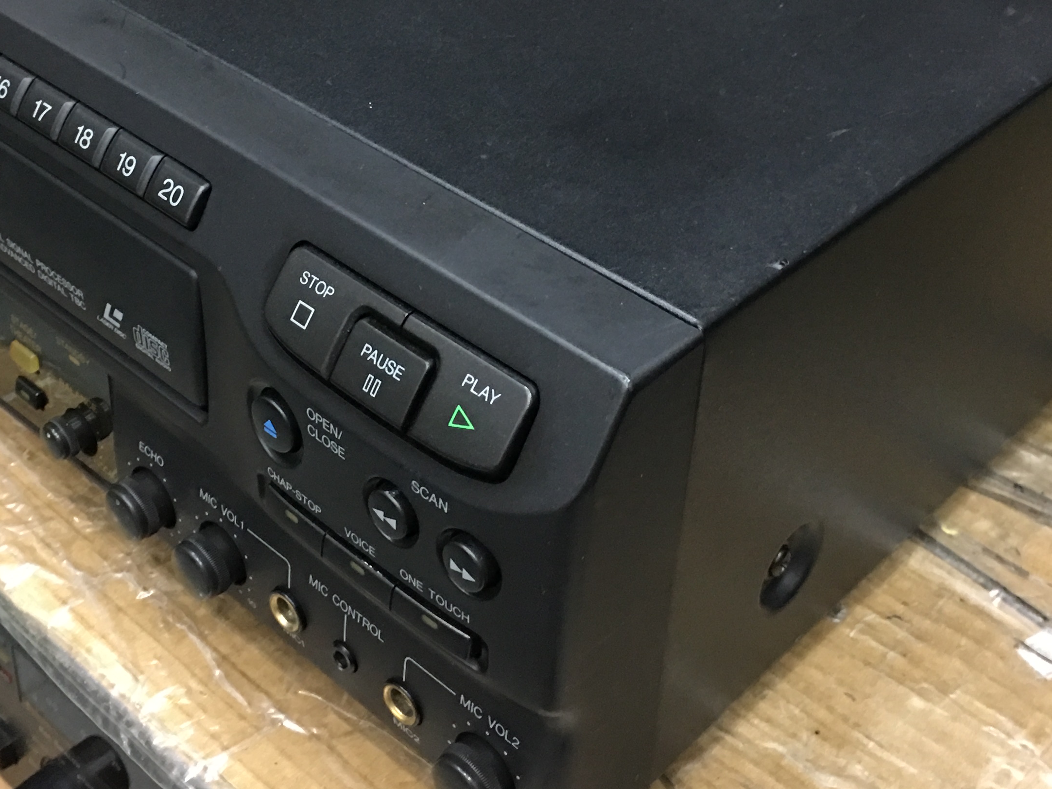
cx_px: 487
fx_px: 1641
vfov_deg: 26.7
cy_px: 198
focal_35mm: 54
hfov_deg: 35.5
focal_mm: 4.15
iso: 80
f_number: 2.2
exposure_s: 1/10
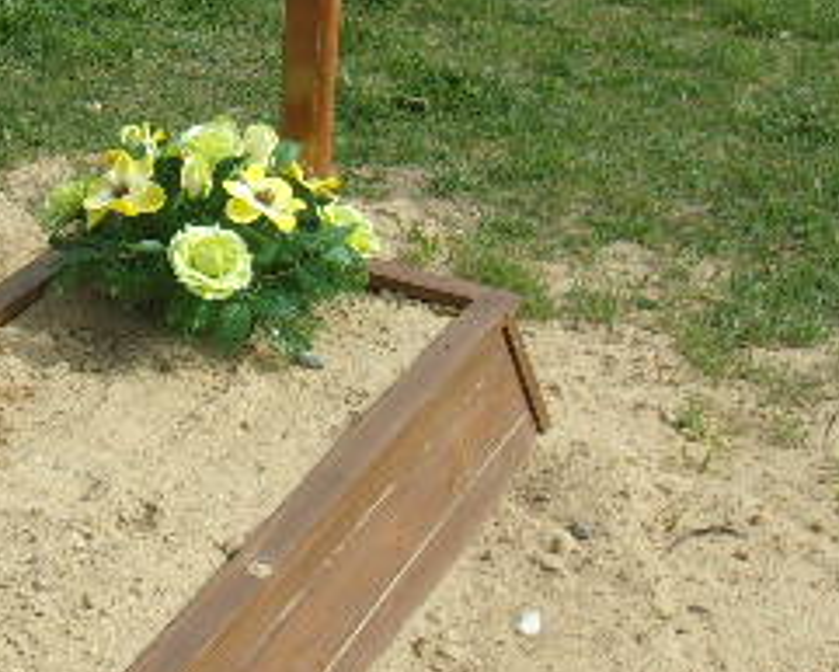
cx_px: 91
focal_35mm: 70
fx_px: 1739
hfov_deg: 26.3
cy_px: 160
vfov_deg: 21.7
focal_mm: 4.9
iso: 80
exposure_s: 1/100
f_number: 10.4
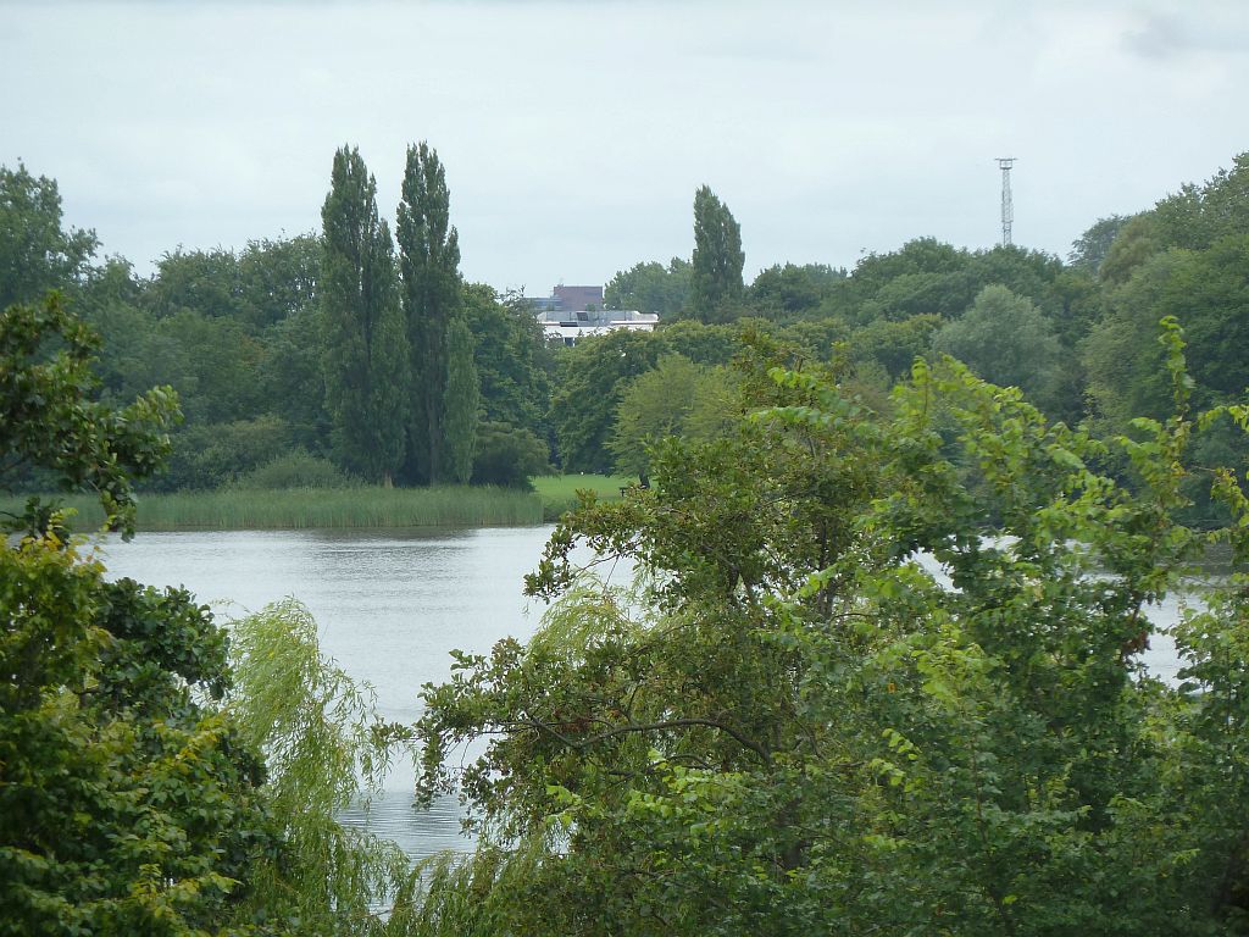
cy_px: 468
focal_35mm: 260
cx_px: 624
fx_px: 9381
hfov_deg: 7.6
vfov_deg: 5.7
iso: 80
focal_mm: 42.6
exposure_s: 1/125
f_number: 4.7
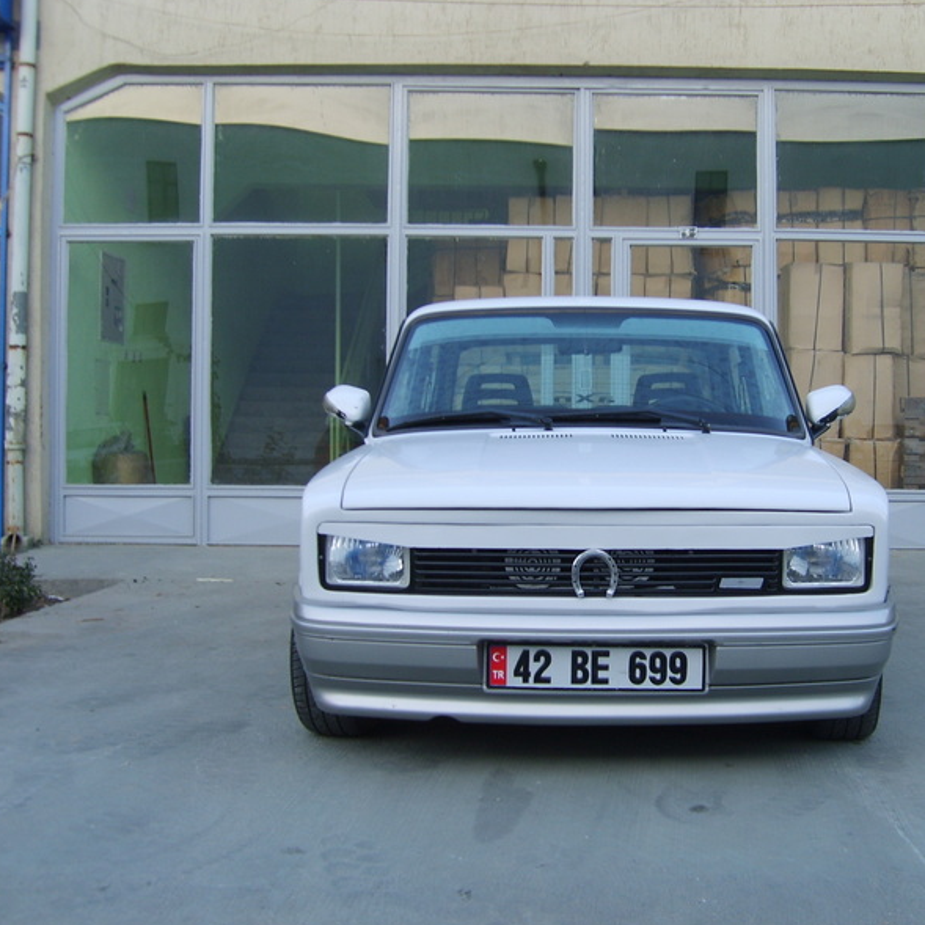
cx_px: 586
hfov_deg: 39.7
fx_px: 1270
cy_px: 463
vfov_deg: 40.0
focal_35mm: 42
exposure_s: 1/60
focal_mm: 5.8
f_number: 2.8
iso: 50
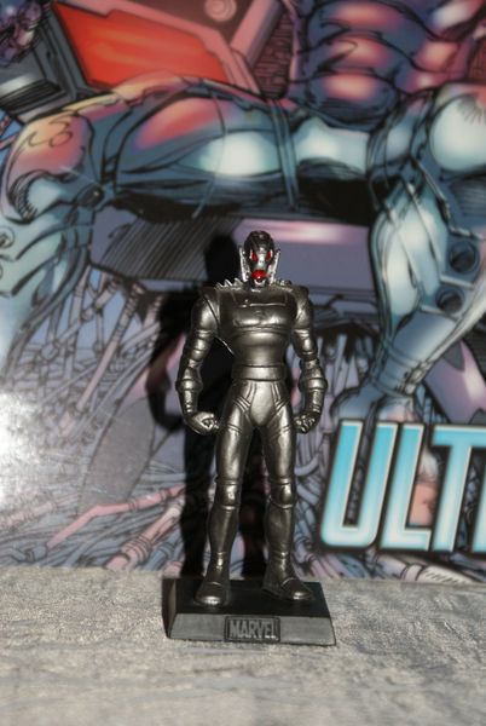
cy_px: 363
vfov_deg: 19.4
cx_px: 243
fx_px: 2119
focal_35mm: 105
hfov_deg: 13.1
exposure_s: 1/125
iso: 400
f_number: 5.6
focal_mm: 70
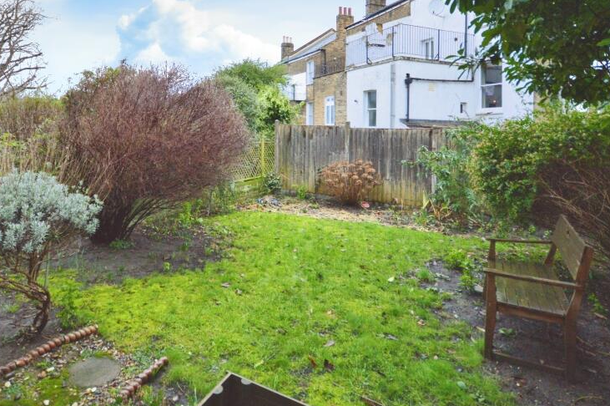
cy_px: 136
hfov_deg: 80.6
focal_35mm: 21
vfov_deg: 58.1
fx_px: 356
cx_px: 255
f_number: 4.5
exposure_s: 1/60
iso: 800
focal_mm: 10
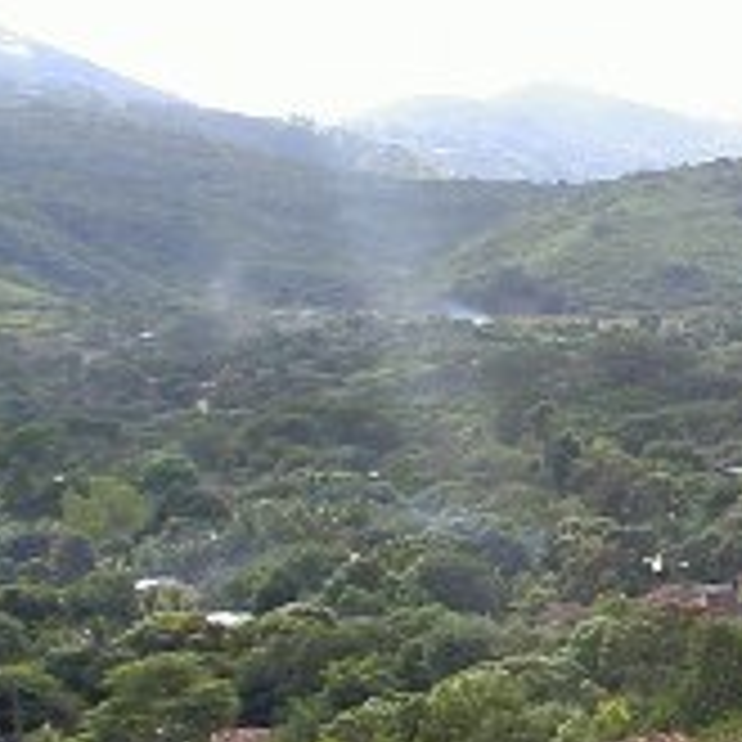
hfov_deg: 12.3
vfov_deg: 13.0
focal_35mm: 134
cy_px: 243
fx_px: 3250
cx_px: 1169
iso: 100
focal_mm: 8
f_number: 4.7
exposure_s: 1/167
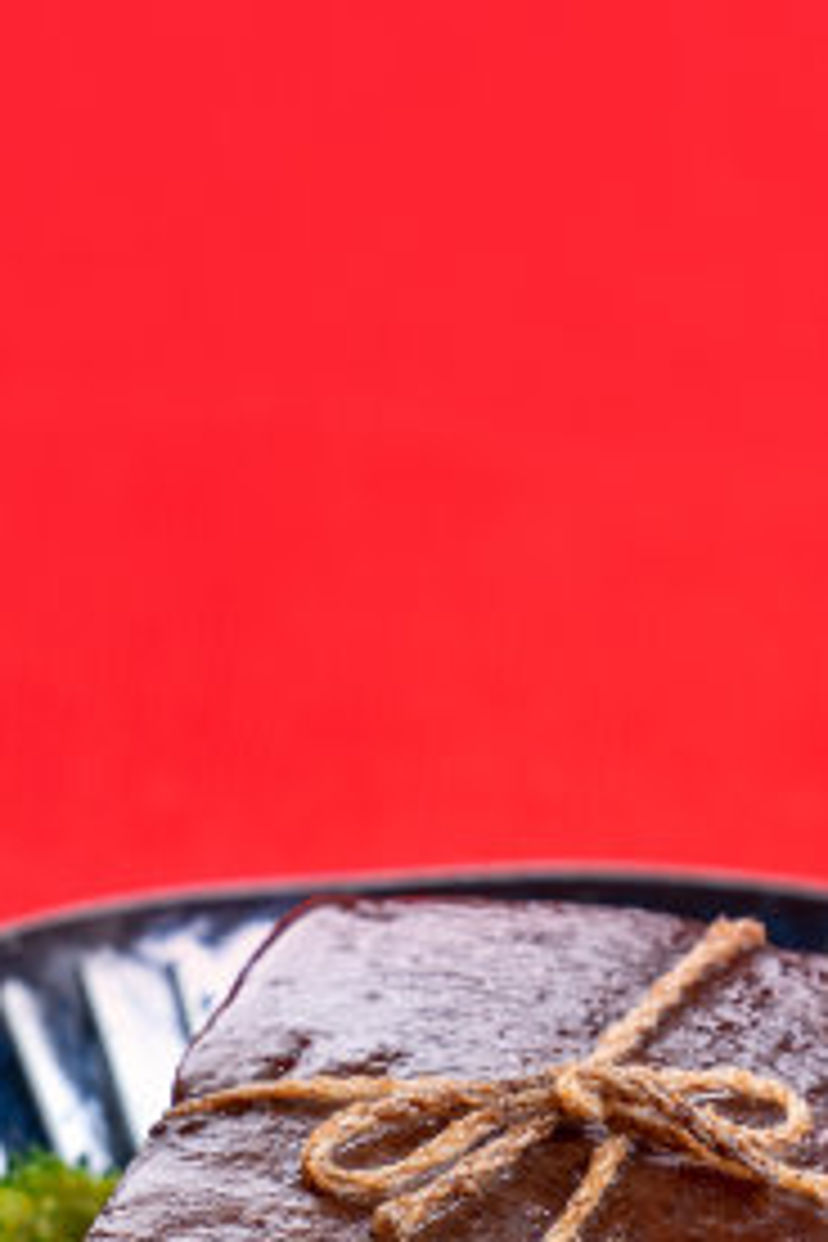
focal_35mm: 450
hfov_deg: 3.1
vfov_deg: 4.6
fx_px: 15524
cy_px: 945
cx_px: 616
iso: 100
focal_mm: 203
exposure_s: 1/60
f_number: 9
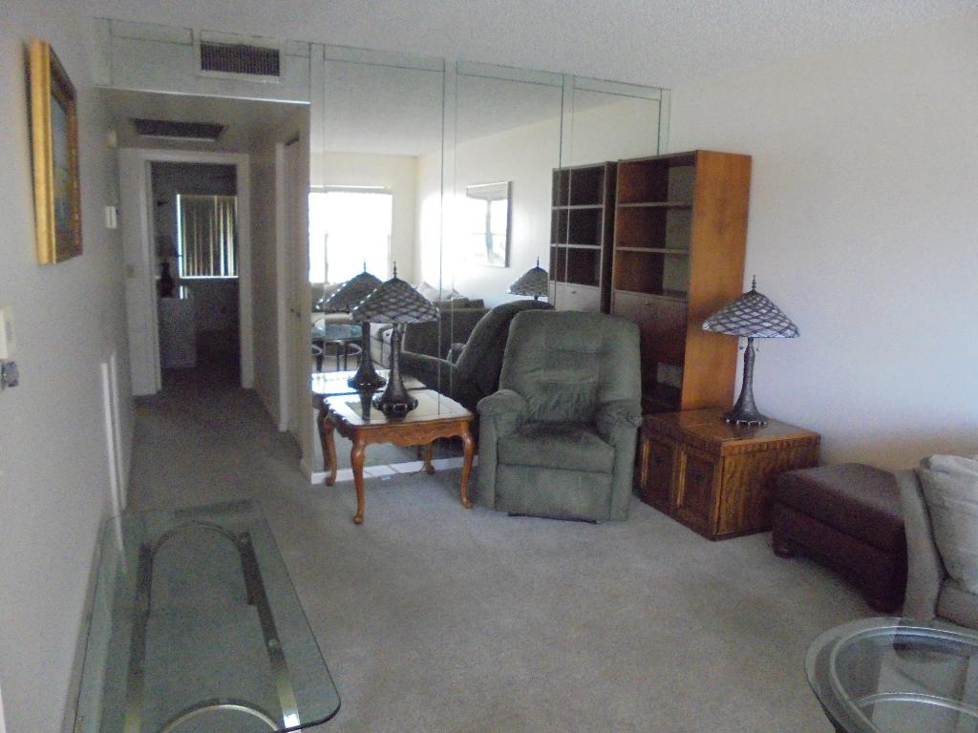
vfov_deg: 53.1
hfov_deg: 67.3
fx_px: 735
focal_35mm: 26
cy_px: 366
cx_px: 489
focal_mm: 4.6
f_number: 3.5
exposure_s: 1/60
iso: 800
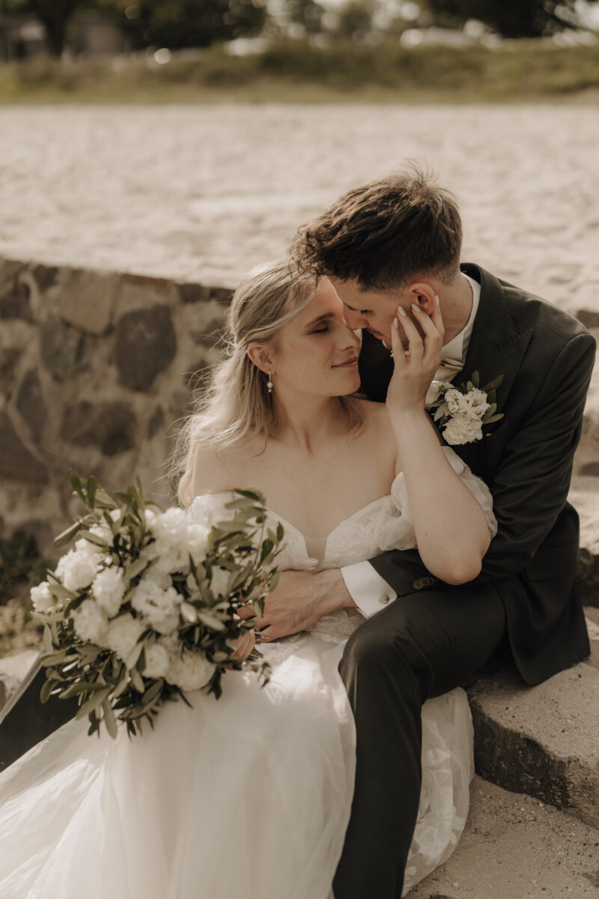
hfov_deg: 27.0
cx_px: 300
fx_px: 1248
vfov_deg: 39.6
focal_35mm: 50
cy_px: 450
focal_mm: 50
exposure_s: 1/2500
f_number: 1.8
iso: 100
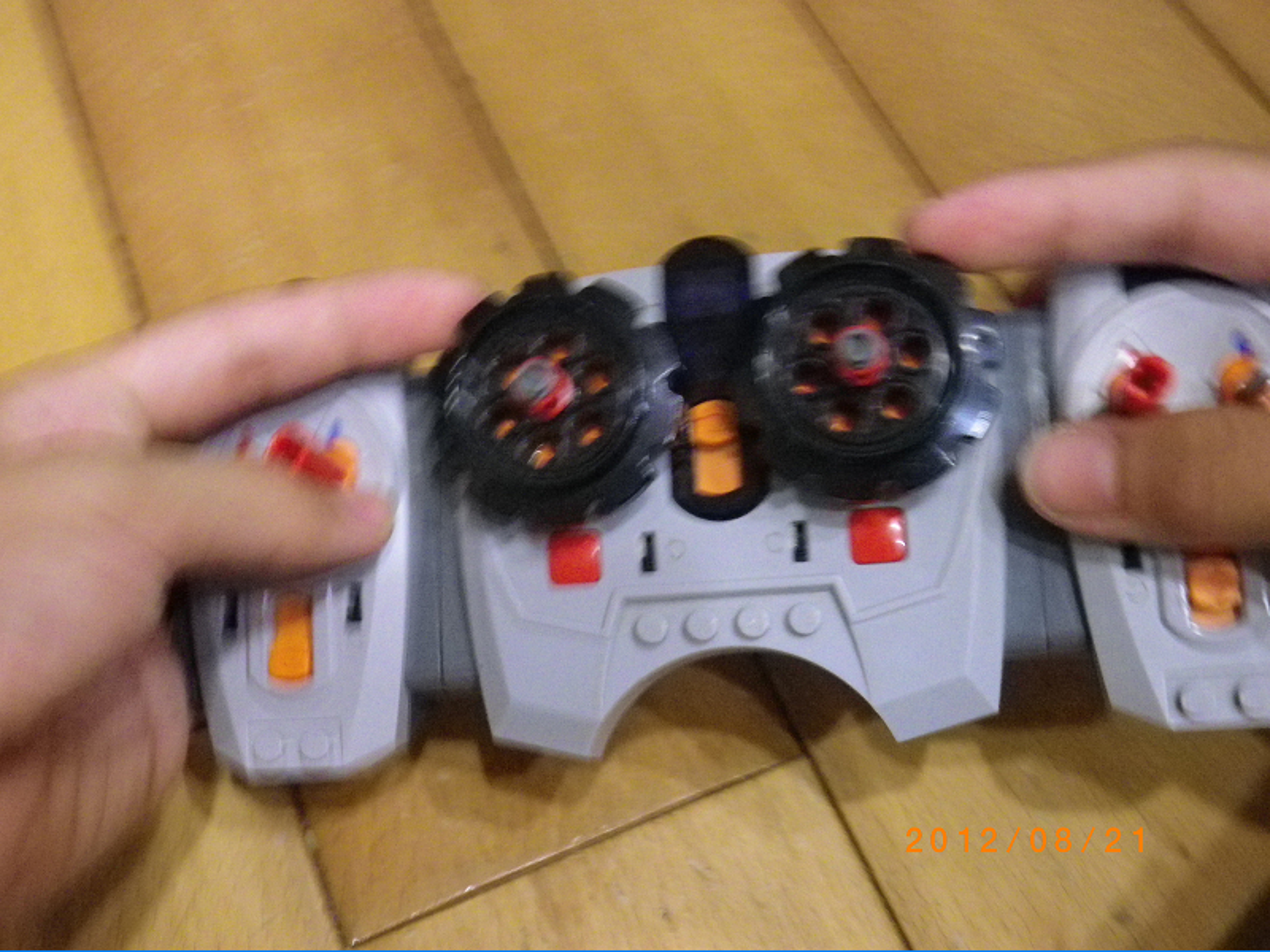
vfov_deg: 35.1
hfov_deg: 45.8
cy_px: 476
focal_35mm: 41
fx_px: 1504
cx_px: 635
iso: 800
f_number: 3.9
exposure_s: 1/13
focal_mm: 7.3
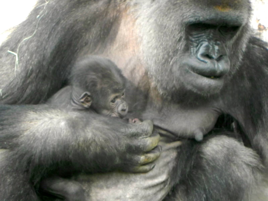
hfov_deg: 2.9
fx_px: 5249
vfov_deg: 2.2
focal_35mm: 678
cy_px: 100
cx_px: 134
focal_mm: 120
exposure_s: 1/42.8
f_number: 5
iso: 200
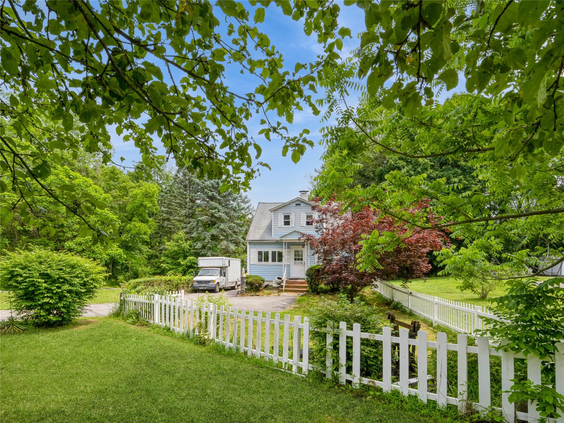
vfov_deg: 78.1
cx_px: 282
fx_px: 261
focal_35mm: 16
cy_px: 212
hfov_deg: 94.5
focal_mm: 8
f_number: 8
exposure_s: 1/320
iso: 200
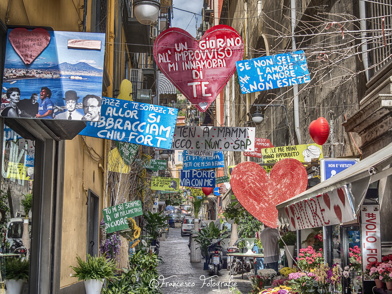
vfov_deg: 28.0
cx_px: 203
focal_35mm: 52
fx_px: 589
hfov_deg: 36.8
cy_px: 147
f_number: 6.3
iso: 100
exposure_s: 1/60
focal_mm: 48
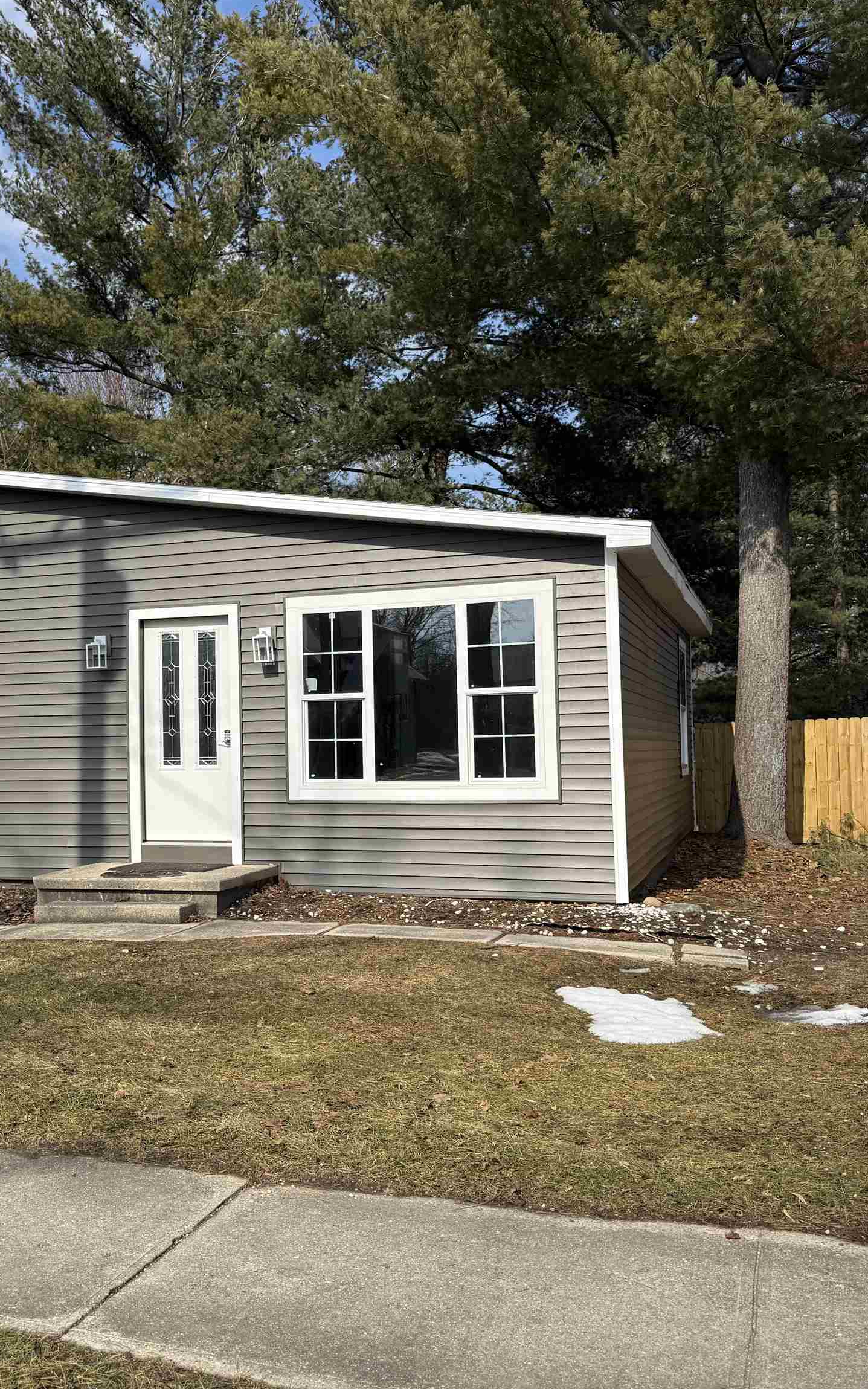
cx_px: 242
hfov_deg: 36.6
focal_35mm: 34
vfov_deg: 56.7
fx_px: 1287
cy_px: 694
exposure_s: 1/4975
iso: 80
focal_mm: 6.76
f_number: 1.78
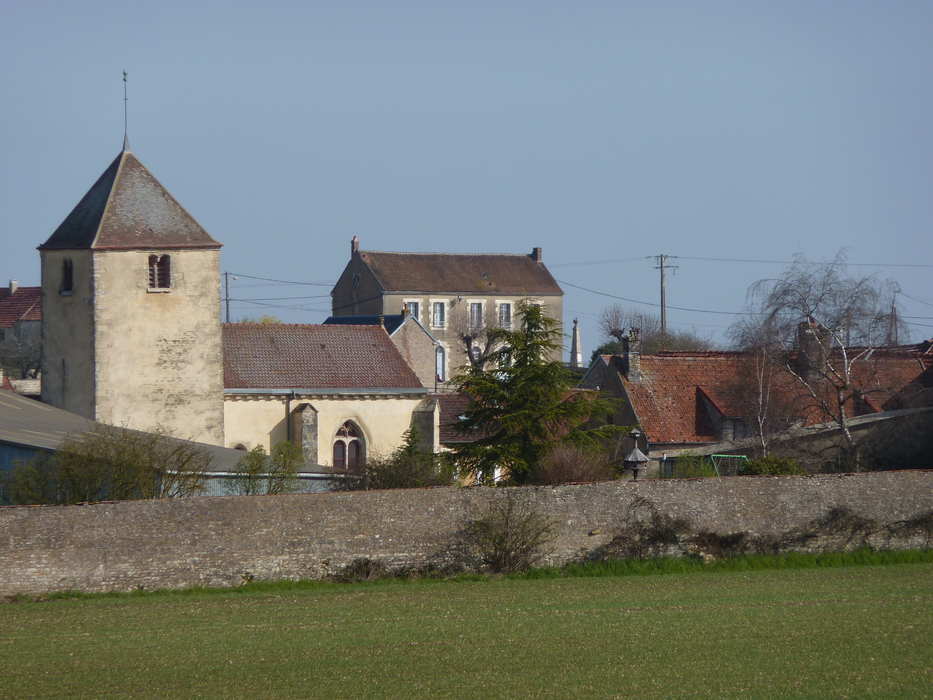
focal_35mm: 300
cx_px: 466
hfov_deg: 6.6
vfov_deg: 5.0
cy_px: 350
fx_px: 8086
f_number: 5.6
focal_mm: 49.2
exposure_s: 1/500
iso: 80
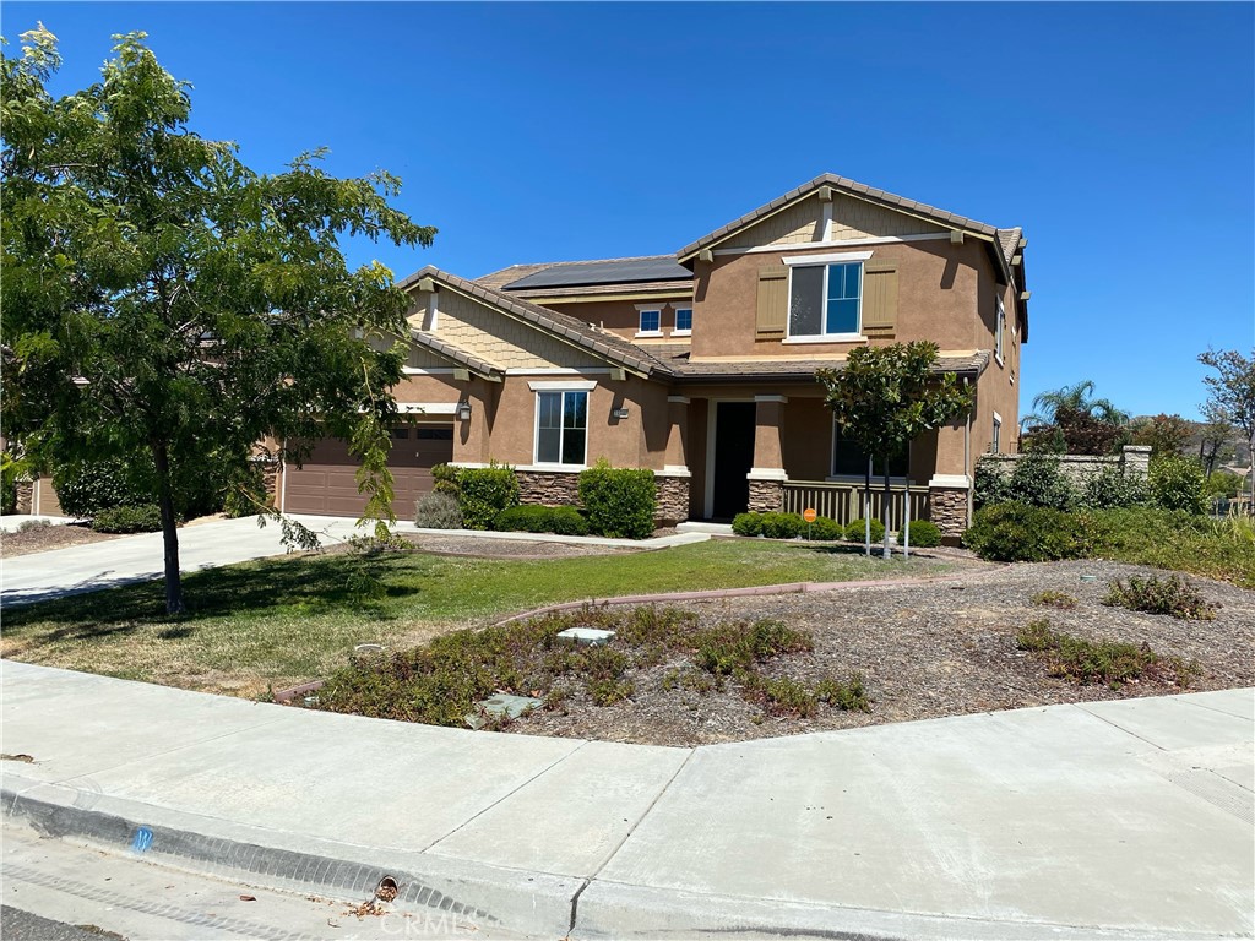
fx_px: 943
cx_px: 628
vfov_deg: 53.1
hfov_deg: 67.3
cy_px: 470
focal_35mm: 26
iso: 32
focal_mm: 4.25
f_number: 1.8
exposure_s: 1/3401
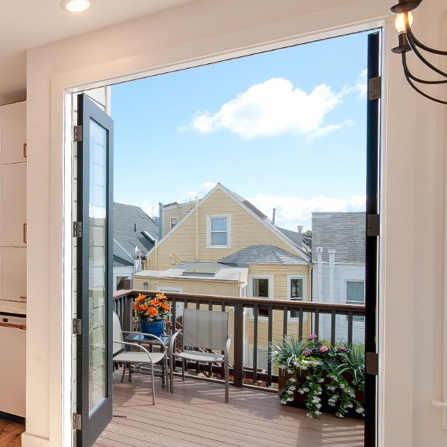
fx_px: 409
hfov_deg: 46.3
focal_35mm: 28
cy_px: 235
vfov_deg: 57.3
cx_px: -16
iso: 400
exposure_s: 1/200
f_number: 16
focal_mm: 10
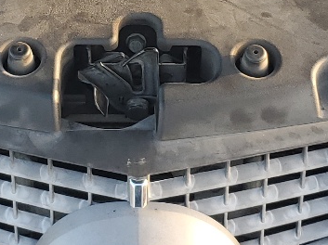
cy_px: 25
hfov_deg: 16.7
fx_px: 1117
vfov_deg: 12.4
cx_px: 107
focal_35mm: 118
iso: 50
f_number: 1.5
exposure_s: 1/189
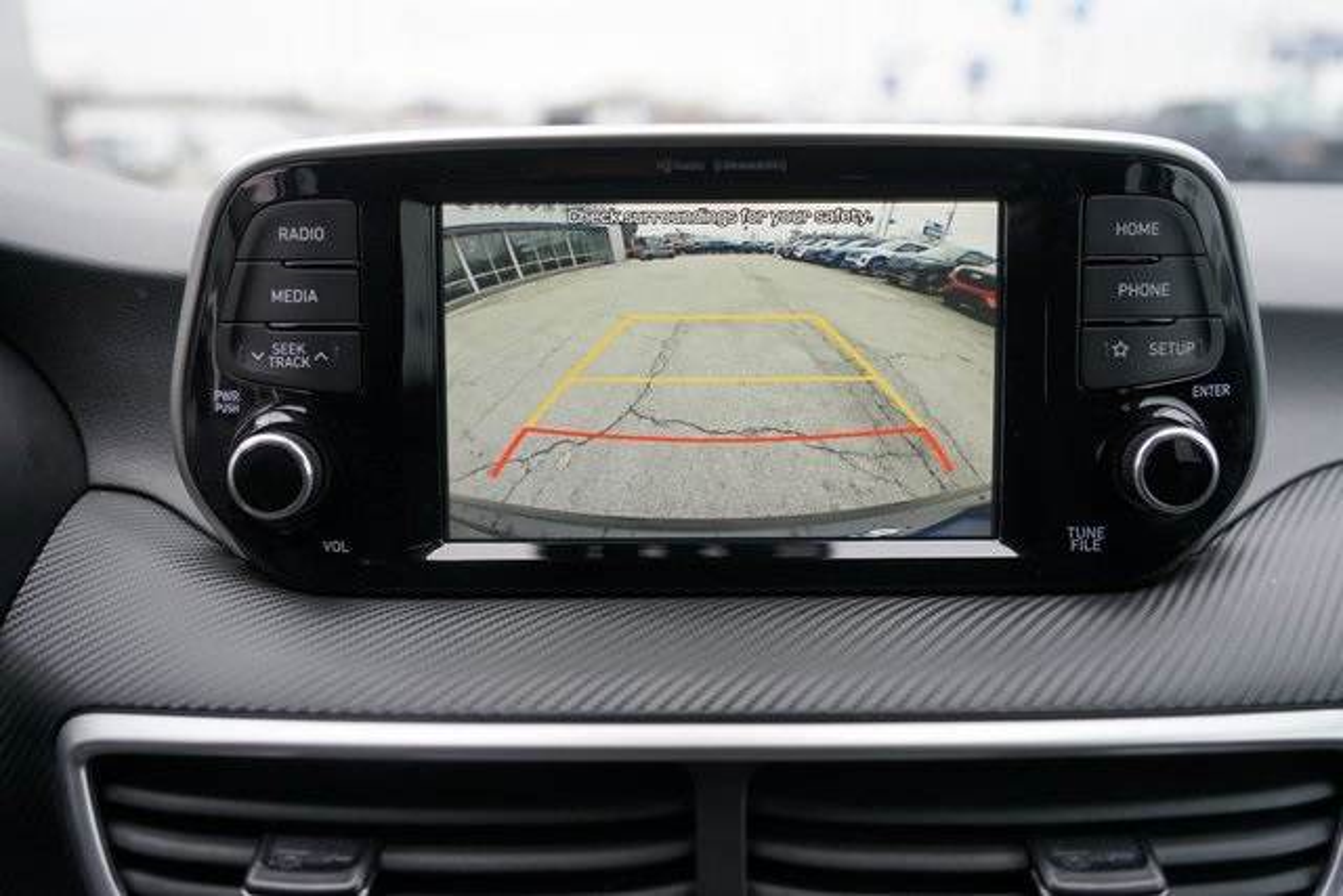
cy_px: 448
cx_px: 672
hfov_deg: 57.2
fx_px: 1231
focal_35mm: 33
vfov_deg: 40.0
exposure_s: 1/60
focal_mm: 33
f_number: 4
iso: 160
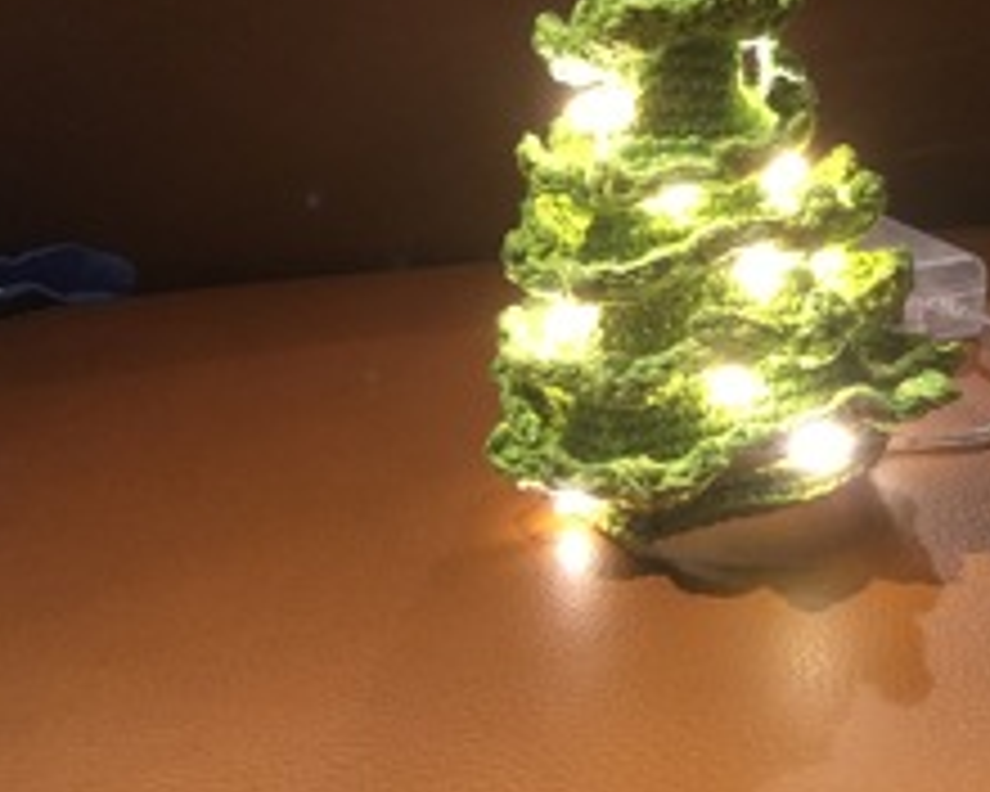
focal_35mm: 48
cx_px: 565
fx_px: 1406
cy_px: 302
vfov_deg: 31.3
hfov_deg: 38.7
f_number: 2.4
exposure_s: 1/25
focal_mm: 3.3
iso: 200
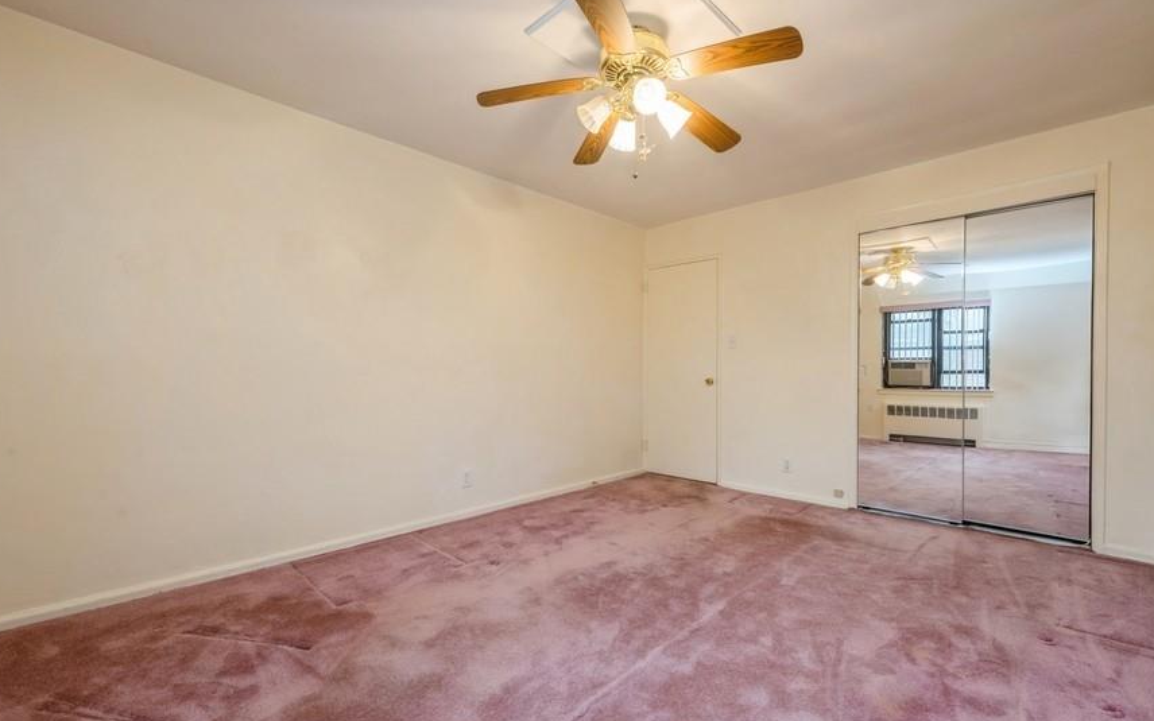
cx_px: 586
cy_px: 376
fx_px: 472
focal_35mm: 15
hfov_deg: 101.5
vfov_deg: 74.8
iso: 400
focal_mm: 14
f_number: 11
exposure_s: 1/3
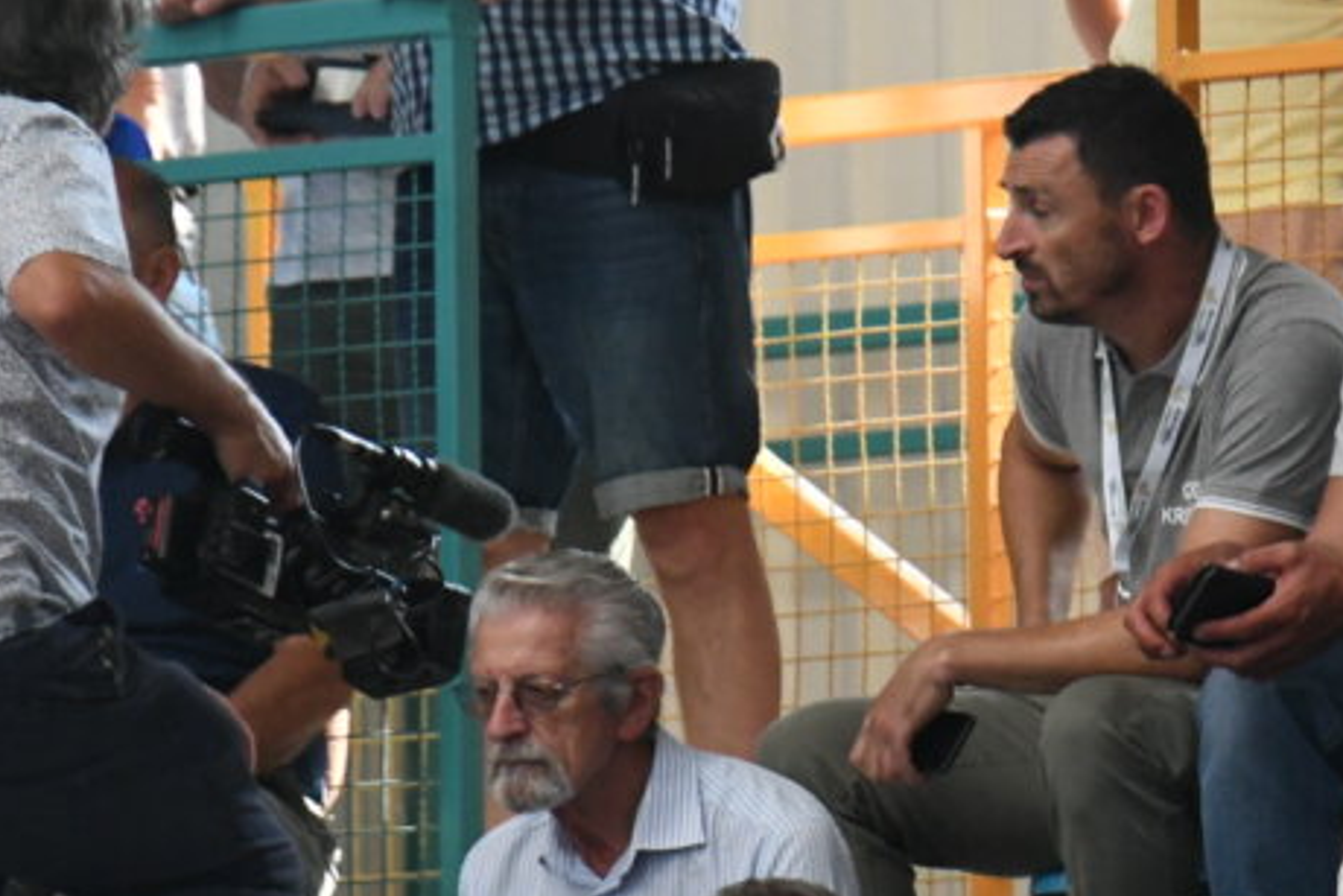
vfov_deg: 2.2
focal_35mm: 617
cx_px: 1048
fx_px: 23023
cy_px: 433
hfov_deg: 3.3
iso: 3200
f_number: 5.6
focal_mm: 185
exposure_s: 1/800
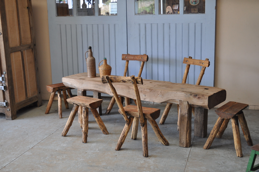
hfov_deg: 41.2
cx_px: 130
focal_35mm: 48
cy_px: 86
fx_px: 345
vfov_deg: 28.0
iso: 450
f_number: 4.8
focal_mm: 32
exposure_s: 1/60
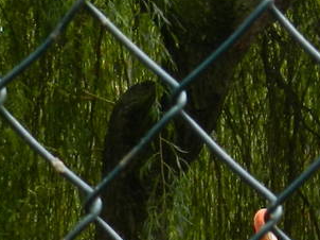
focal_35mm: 318
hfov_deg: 6.1
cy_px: 451
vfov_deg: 4.6
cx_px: 572
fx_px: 2937
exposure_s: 1/50
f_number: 4.6
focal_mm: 10.7
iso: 160
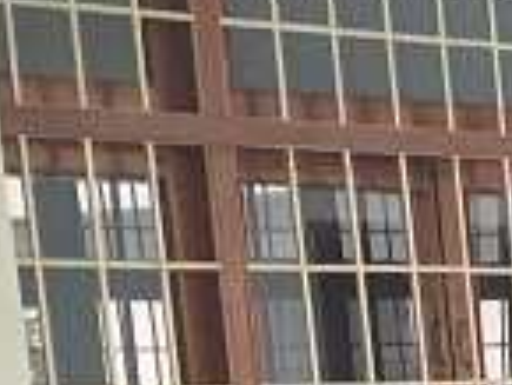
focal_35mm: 202
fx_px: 2990
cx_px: 1345
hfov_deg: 8.7
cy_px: 1028
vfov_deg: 6.8
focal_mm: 4.15
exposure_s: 1/33
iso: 100
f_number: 2.2
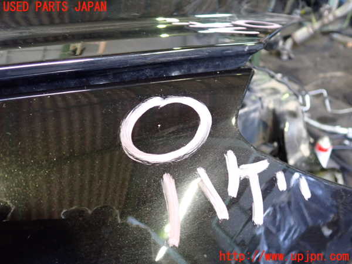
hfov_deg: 60.0
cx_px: 176
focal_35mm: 30
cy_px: 132
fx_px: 305
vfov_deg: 46.8
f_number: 2.3
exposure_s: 1/30
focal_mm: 5.4
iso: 640
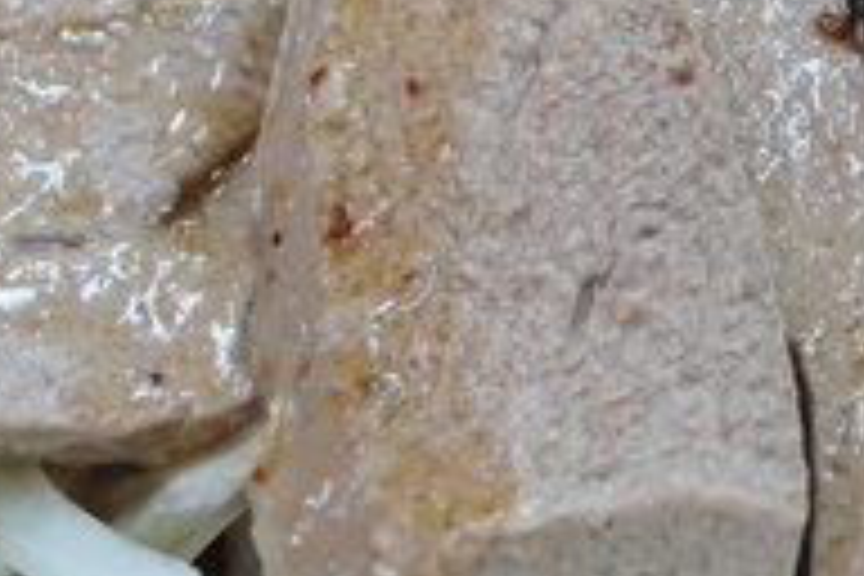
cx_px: 670
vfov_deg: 5.0
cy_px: -74
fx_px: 6527
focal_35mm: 272
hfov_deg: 7.6
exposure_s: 1/100
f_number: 5.6
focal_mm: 58
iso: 1600
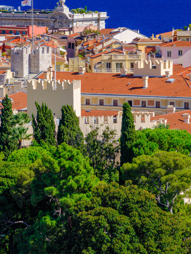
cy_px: 111
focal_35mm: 353
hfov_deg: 4.2
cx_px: 45
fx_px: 2596
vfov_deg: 5.6
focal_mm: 158.8
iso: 200
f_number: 8
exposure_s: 1/60
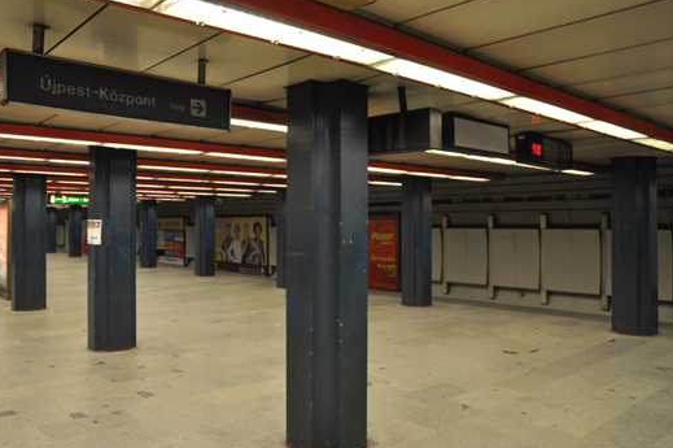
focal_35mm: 30
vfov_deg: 44.1
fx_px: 552
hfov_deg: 62.5
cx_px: 300
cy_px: 222
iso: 800
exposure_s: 1/50
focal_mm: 17
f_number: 3.5
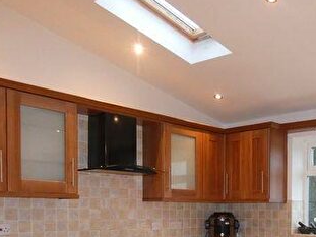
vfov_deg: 30.2
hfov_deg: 39.1
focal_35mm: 45
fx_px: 411
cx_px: 285
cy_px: 229
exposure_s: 1/60
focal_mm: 3.6
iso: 400
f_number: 2.8
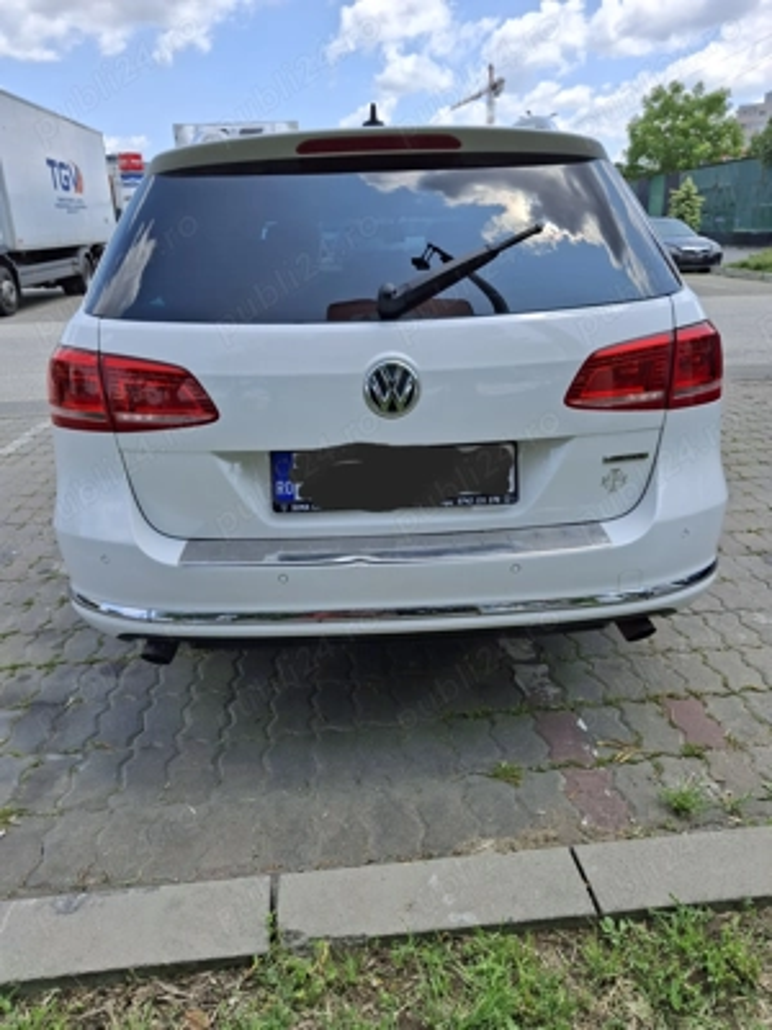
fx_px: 743
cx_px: 386
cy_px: 515
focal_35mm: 25
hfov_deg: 54.9
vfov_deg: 69.4
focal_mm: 4.69
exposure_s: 1/1250
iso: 25
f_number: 1.8
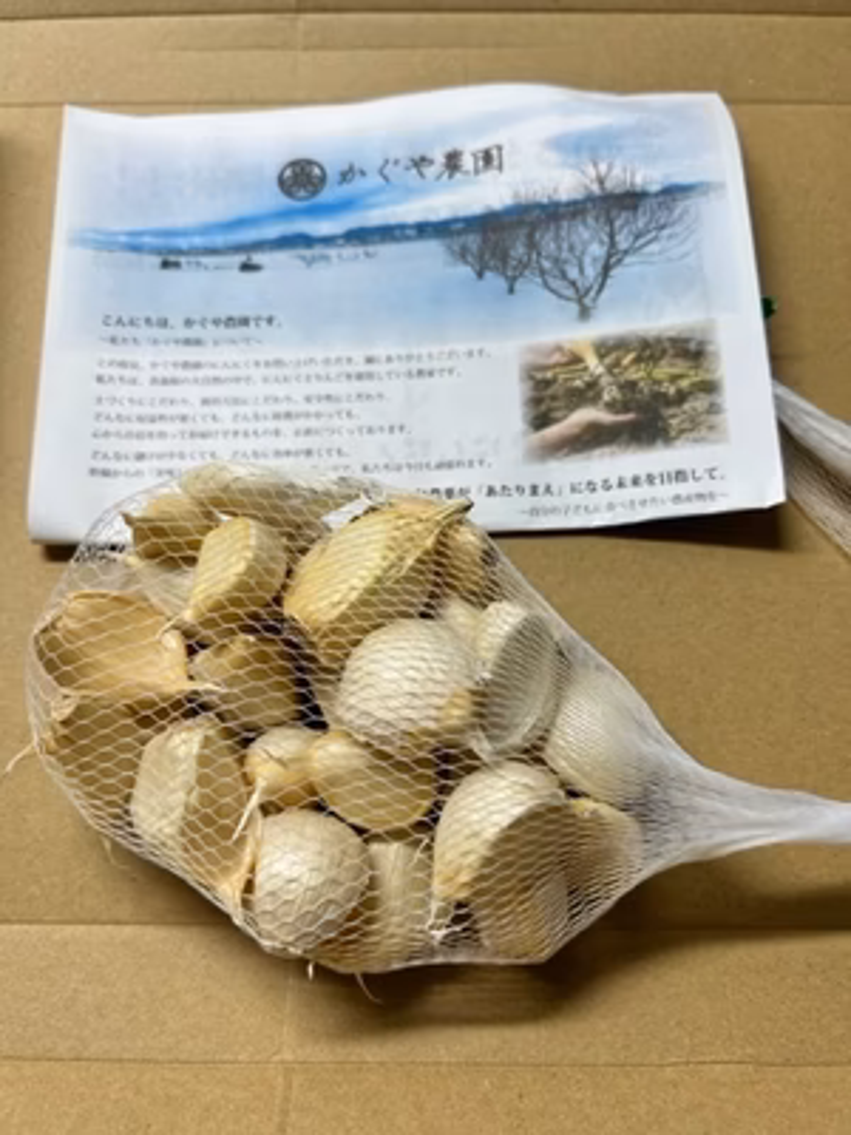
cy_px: 568
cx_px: 426
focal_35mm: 26
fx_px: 852
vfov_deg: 67.3
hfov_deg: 53.1
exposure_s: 1/100
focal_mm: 5.7
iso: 40
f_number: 1.5
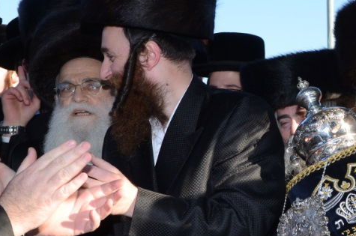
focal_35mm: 84
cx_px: 381
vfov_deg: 16.2
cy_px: 158
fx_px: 829
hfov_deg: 23.0
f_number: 8
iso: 320
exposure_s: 1/250
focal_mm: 26
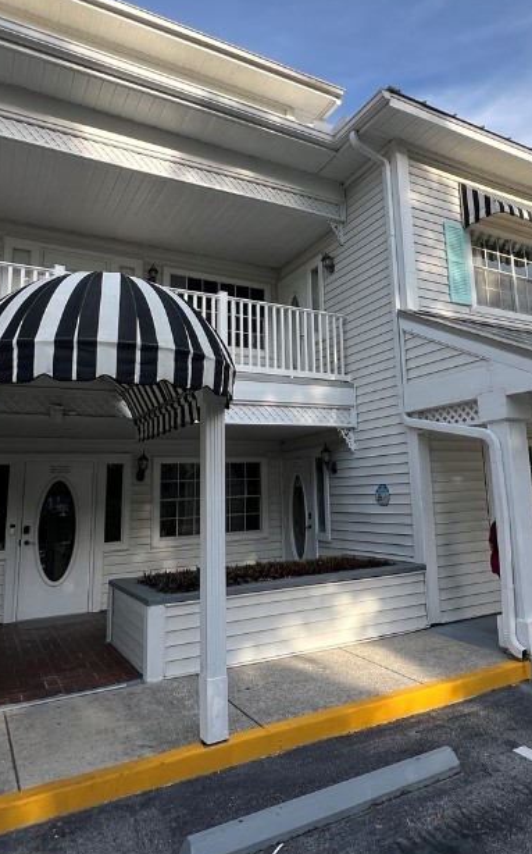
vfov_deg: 77.0
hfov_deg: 52.6
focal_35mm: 23
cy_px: 384
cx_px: 315
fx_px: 534
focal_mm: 1.57
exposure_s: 1/513
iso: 32
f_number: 1.8
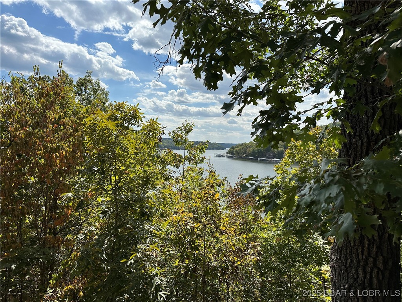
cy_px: 151
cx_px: 201
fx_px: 279
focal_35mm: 24
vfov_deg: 56.8
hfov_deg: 71.6
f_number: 1.78
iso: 80
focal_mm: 6.86
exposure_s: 1/6623
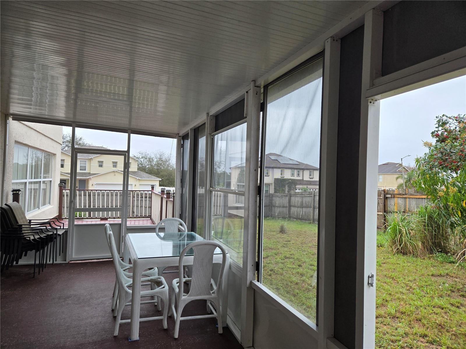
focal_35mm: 23
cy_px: 174
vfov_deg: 58.9
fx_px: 310
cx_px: 233
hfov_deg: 73.9
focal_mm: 5.4
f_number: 1.8
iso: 100
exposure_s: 1/180
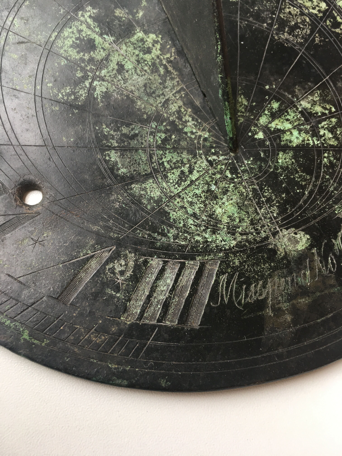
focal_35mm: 29
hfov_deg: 48.2
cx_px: 171
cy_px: 228
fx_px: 382
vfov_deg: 61.7
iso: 25
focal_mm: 4.15
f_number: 2.2
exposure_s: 1/33
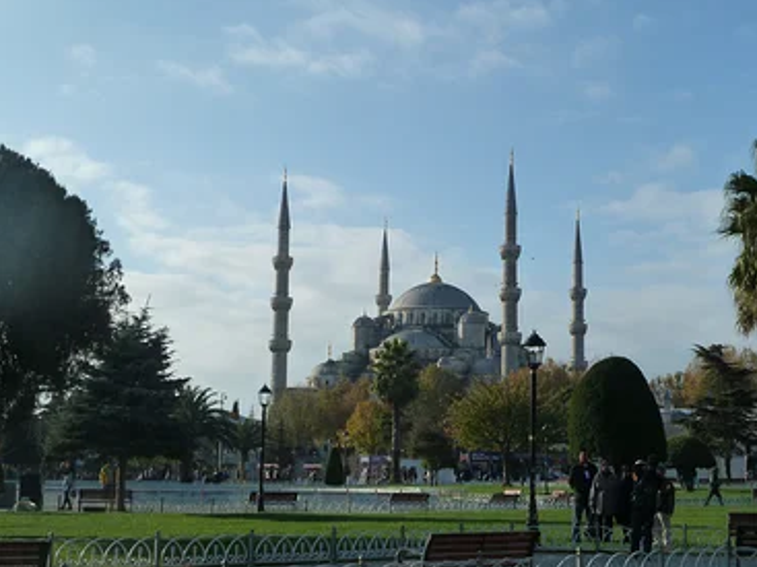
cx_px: 410
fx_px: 1312
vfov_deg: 24.4
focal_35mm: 60
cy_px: 270
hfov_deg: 32.2
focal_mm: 9.1
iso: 125
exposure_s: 1/500
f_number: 5.6
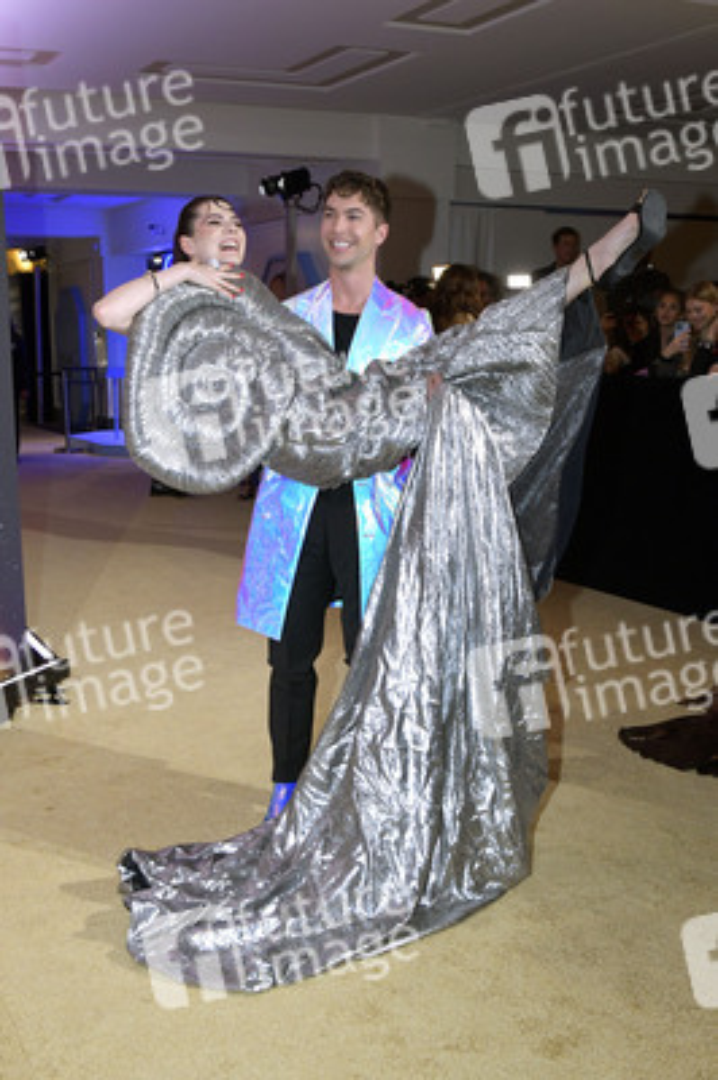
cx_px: 359
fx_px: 959
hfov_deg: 41.0
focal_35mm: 32
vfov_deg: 58.8
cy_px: 540
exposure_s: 1/250
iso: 1250
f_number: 6.3
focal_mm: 32
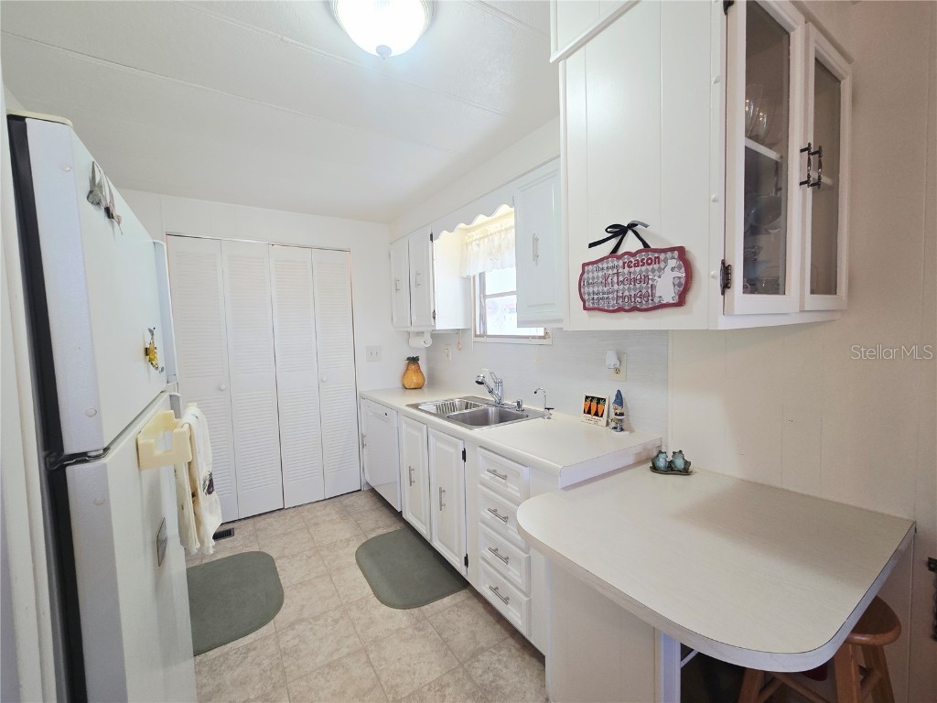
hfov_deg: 106.2
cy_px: 352
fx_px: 352
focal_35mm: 13
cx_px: 468
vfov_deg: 89.9
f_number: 2.2
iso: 64
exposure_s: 1/60
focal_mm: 2.2
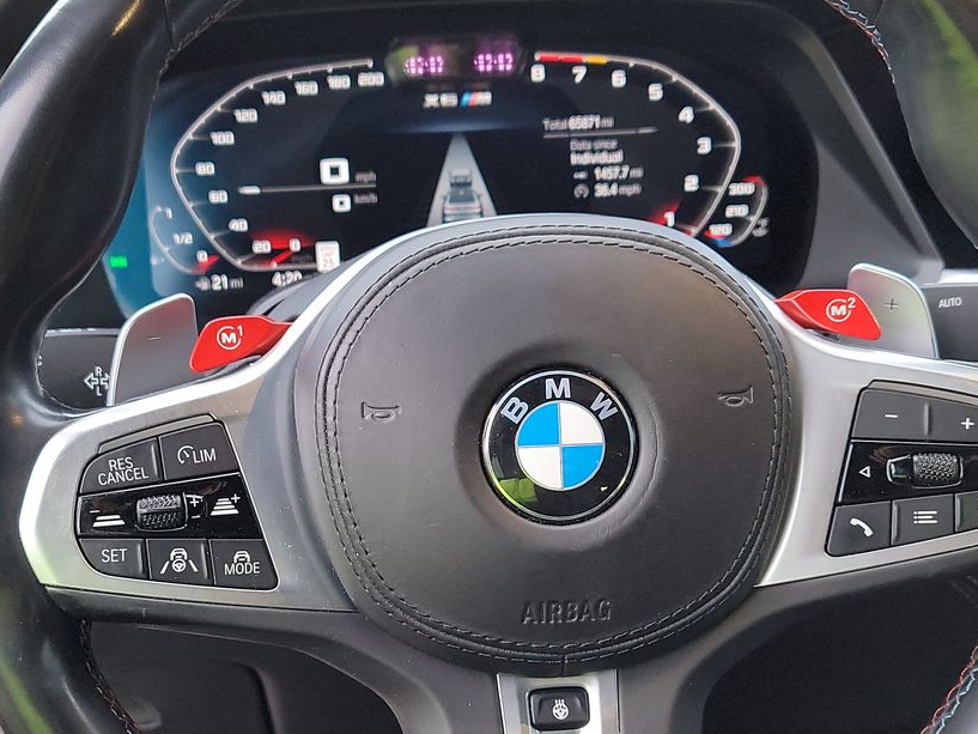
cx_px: 429
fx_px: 1328
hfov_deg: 40.4
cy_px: 466
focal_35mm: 47
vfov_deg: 30.7
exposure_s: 1/59
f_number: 1.8
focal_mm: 6.7
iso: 371
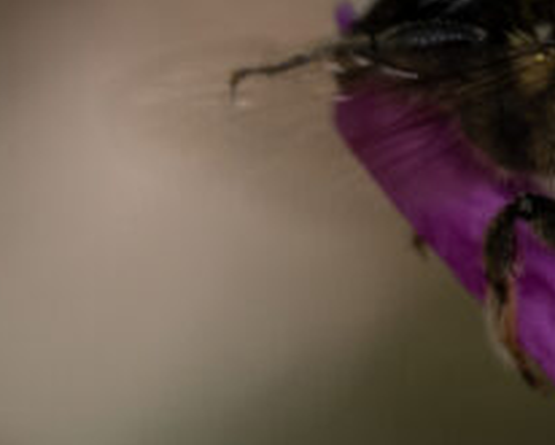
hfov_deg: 4.0
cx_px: 159
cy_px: -74
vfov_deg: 3.2
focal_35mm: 489
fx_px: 8036
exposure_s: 1/250
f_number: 14
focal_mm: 105
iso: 200
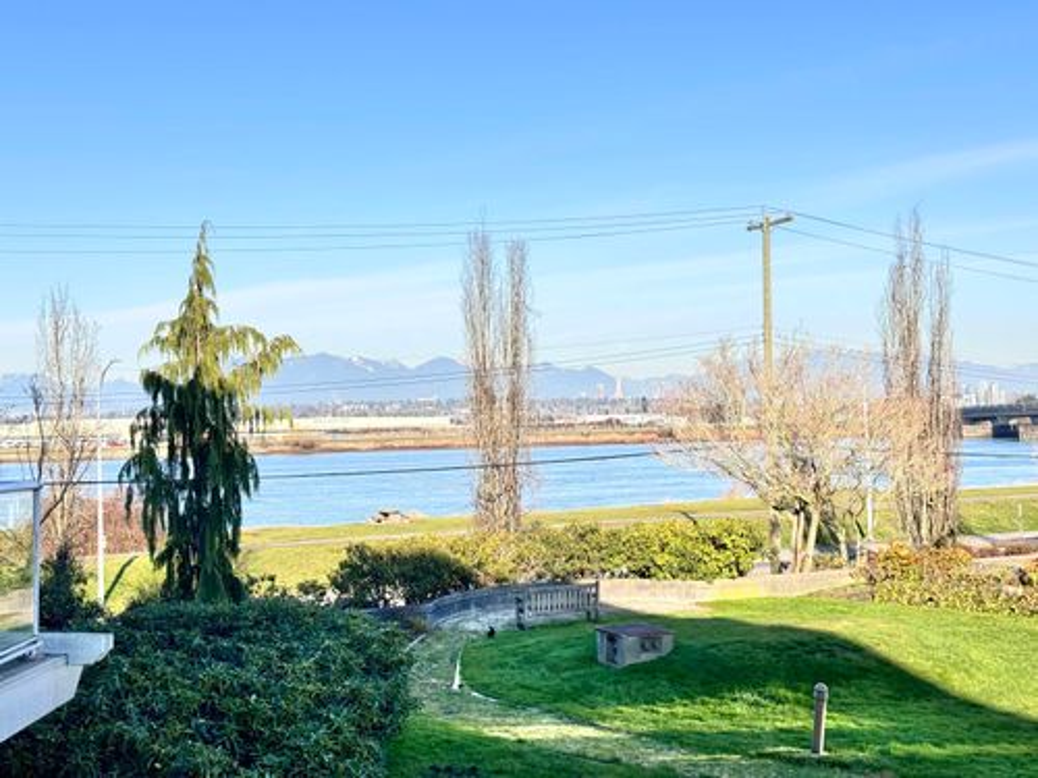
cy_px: 389
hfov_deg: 39.7
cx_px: 519
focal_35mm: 48
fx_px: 1439
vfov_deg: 30.3
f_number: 1.78
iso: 64
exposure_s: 1/2415
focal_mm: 6.76
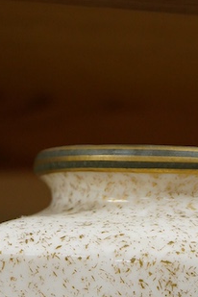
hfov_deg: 10.4
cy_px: 414
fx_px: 1081
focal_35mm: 131
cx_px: 172
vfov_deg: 14.8
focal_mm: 30
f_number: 8
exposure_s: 1/125
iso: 1250
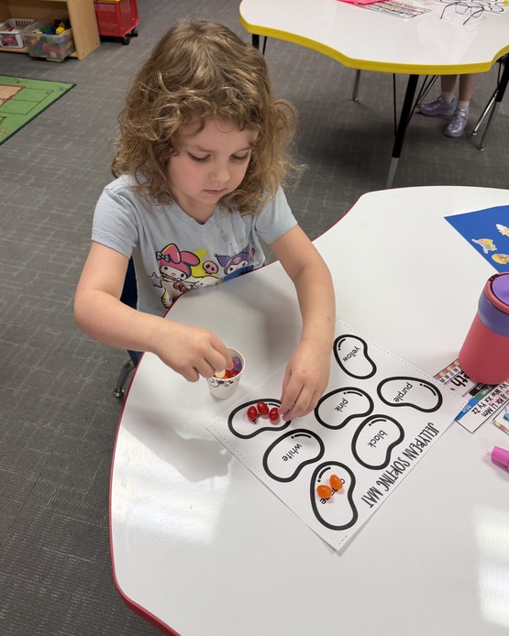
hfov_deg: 53.2
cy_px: 299
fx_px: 509
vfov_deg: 64.0
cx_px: 249
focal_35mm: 27
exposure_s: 1/120
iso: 125
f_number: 1.78
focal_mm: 6.76
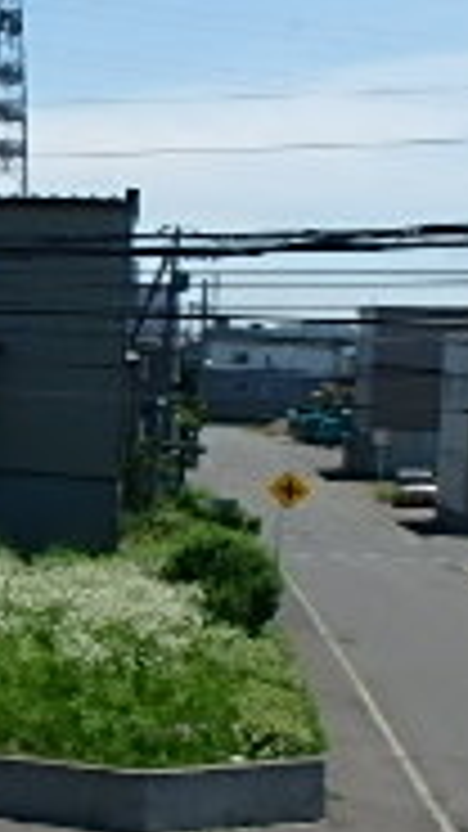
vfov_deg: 26.8
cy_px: 355
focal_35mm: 79
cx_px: -616
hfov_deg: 12.4
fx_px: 1744
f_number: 6
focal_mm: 3.7
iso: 125
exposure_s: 1/500
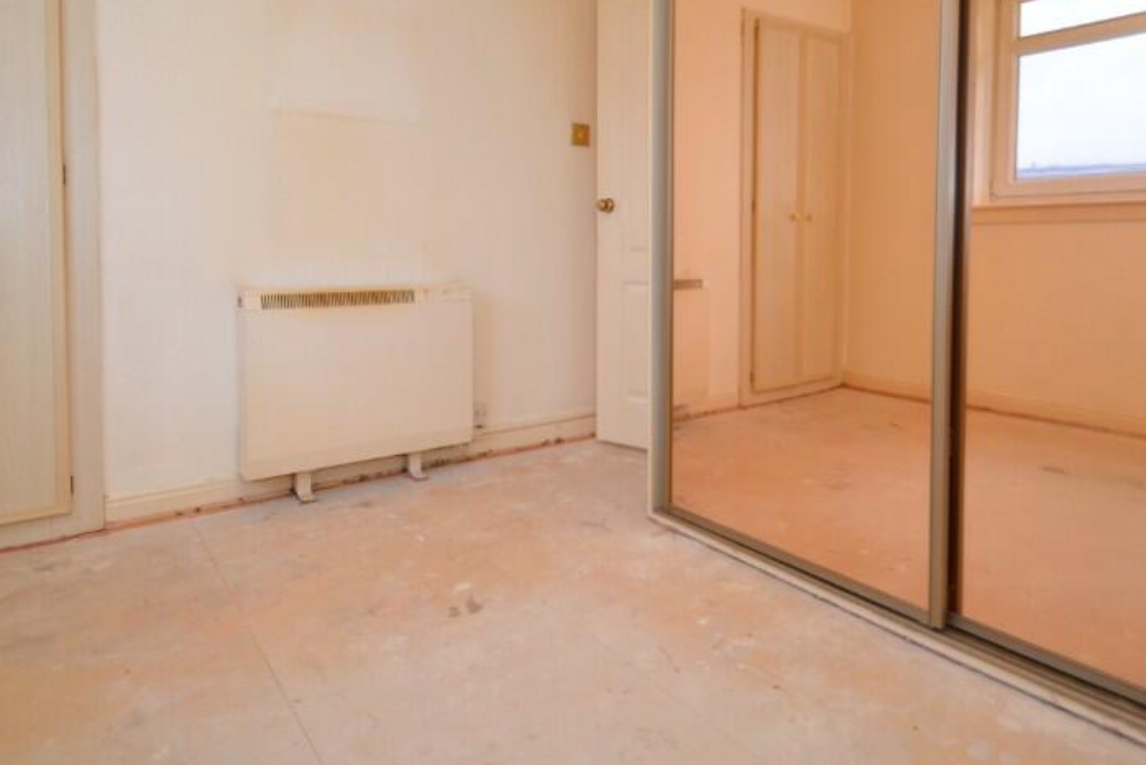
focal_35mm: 22
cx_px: 591
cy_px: 250
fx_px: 701
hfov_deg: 78.5
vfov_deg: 56.0
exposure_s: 1/60
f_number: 4
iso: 900
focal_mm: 10
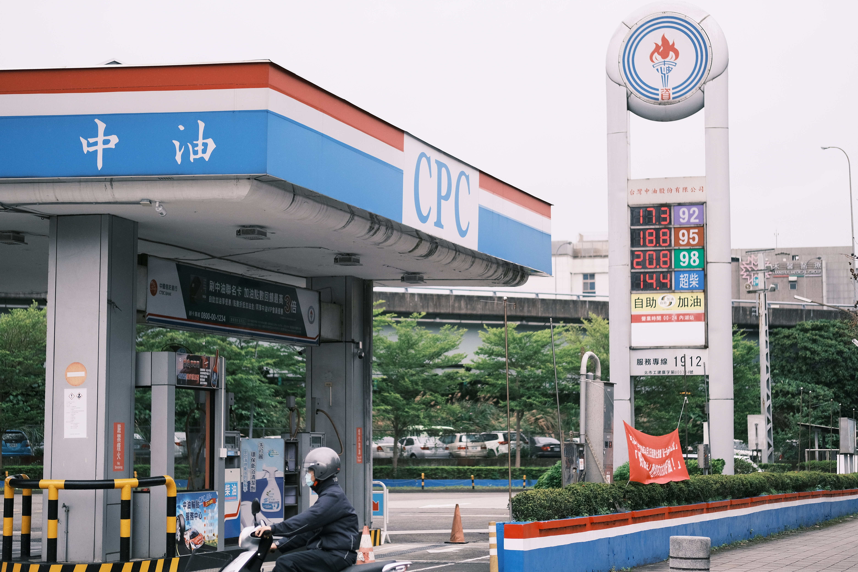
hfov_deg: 27.0
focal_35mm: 75
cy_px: 286
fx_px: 1787
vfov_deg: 18.2
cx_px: 429
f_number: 2
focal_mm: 50
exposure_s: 1/1700
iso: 640
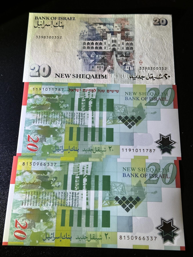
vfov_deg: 39.7
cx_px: 96
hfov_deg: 30.3
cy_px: 128
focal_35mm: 48
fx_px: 357
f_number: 1.78
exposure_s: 1/120
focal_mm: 6.86
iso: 64
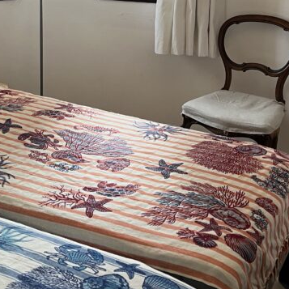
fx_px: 623
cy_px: -2
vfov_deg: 24.8
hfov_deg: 25.9
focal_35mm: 66
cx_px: 94
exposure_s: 1/50
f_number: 1.6
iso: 100
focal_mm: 5.1
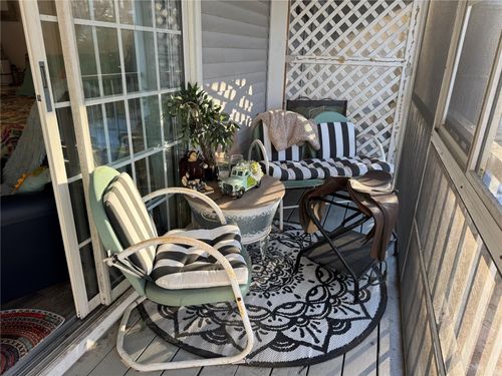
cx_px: 251
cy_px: 188
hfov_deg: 71.6
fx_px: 348
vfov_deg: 56.8
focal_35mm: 24
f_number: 1.78
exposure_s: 1/124
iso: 80
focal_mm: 6.76
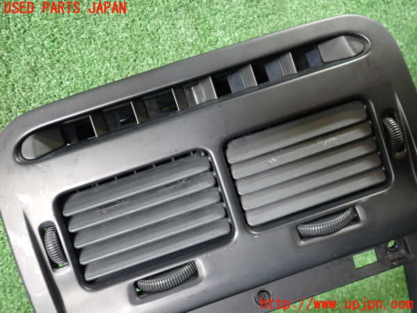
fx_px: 361
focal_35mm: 30
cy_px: 156
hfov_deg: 60.0
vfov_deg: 46.8
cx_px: 208
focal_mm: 5.4
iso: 320
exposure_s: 1/30
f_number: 2.3
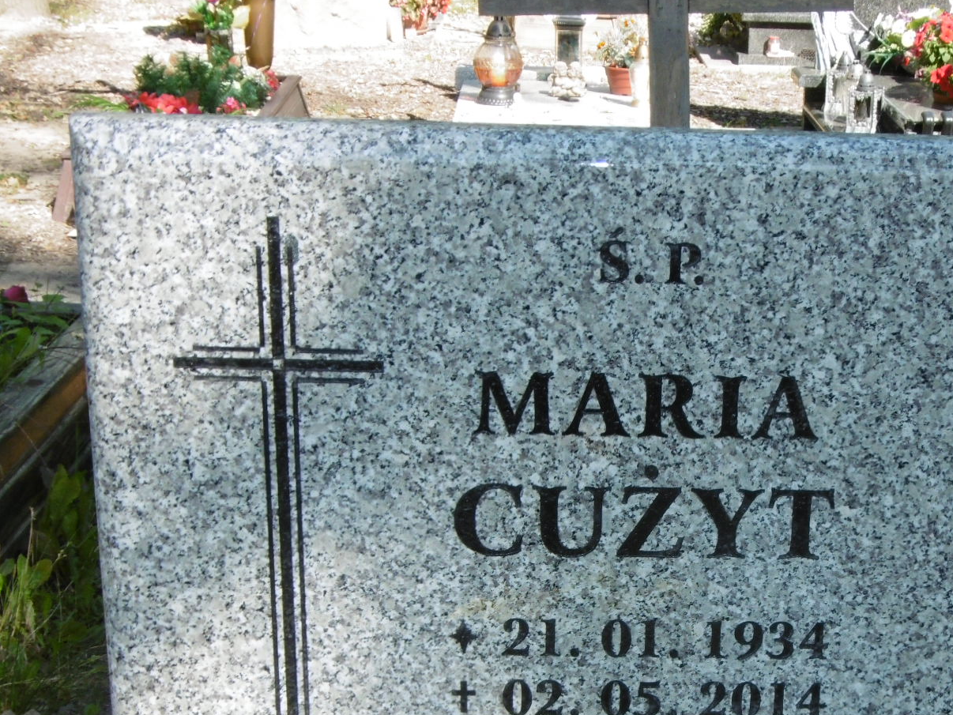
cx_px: 669
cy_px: 597
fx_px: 2010
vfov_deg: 19.9
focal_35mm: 73
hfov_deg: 26.4
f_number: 3.8
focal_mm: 7.7
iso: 100
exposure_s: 1/250
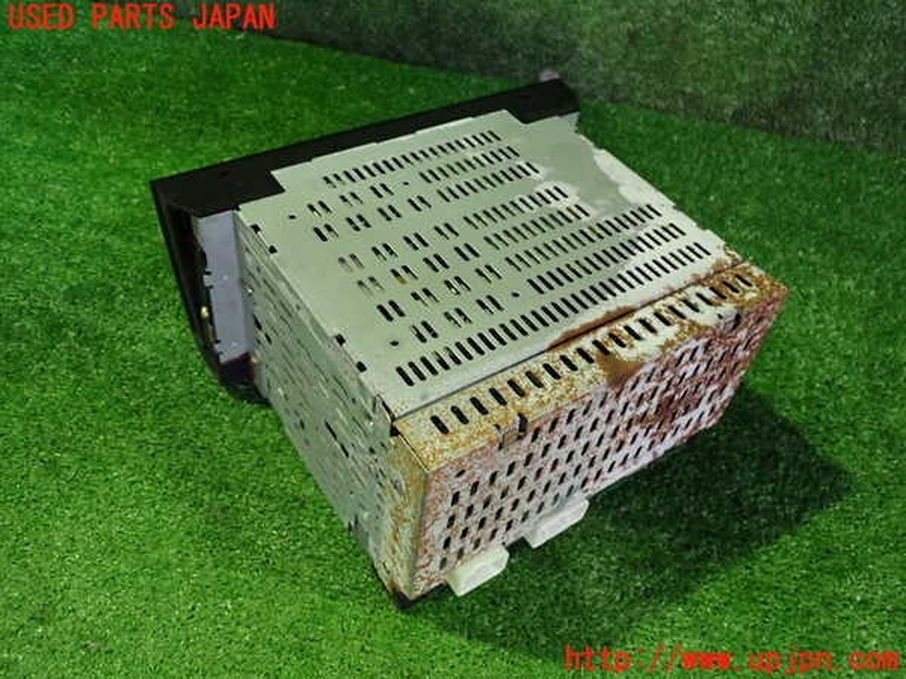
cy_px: 340
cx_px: 453
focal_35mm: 30
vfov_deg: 46.8
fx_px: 785
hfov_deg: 60.0
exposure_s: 1/30
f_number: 2.3
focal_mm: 5.4
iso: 800
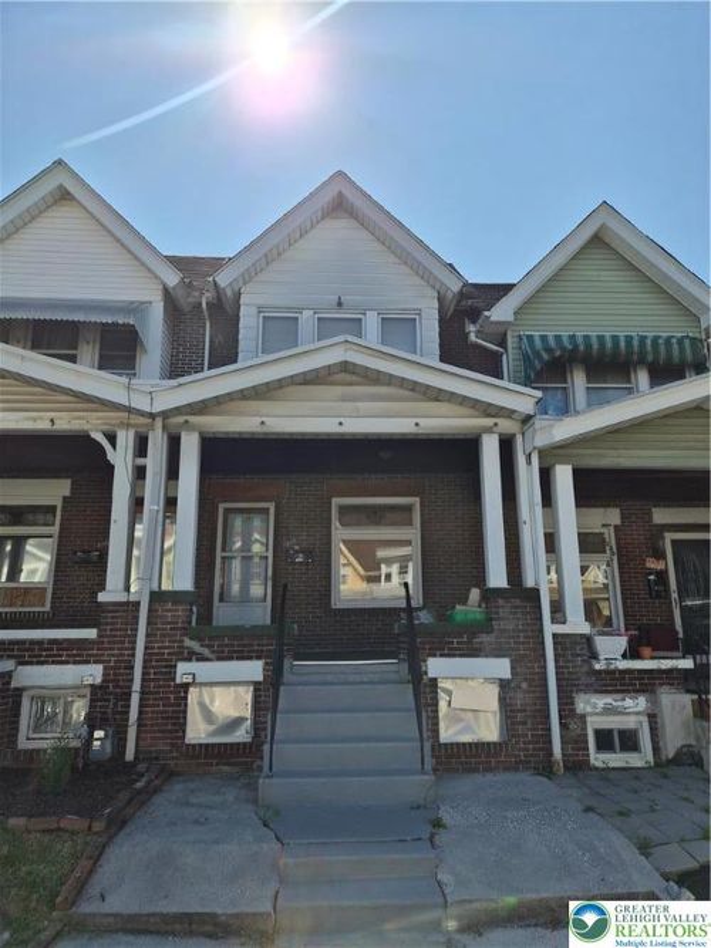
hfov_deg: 58.9
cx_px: 356
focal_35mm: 23
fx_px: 630
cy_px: 474
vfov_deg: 73.9
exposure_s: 1/7664
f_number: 1.8
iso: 80
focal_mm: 5.4
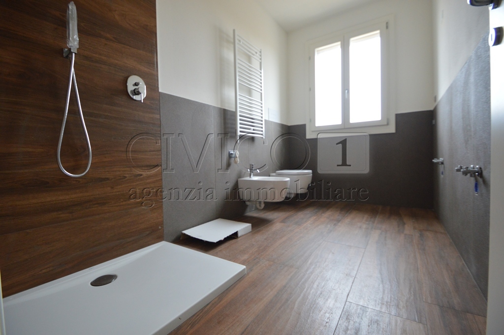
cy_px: 168
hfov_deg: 100.4
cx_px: 252
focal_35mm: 15
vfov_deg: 77.2
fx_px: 210
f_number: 3.5
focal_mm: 10
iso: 1000
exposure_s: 1/60
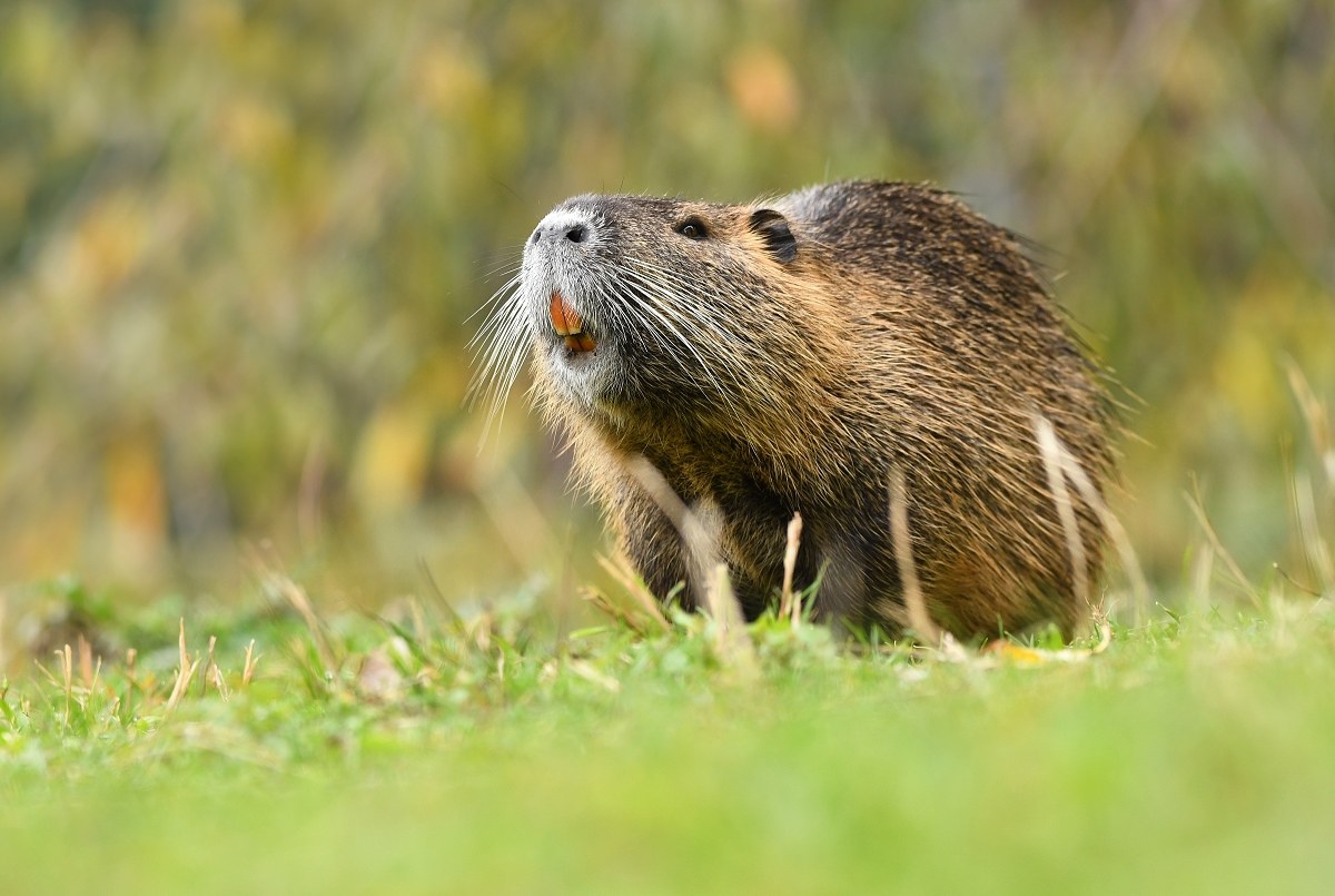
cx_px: 668
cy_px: 448
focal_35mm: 465
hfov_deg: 4.4
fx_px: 17276
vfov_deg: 3.0
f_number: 6.3
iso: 800
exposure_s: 1/60
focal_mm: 310
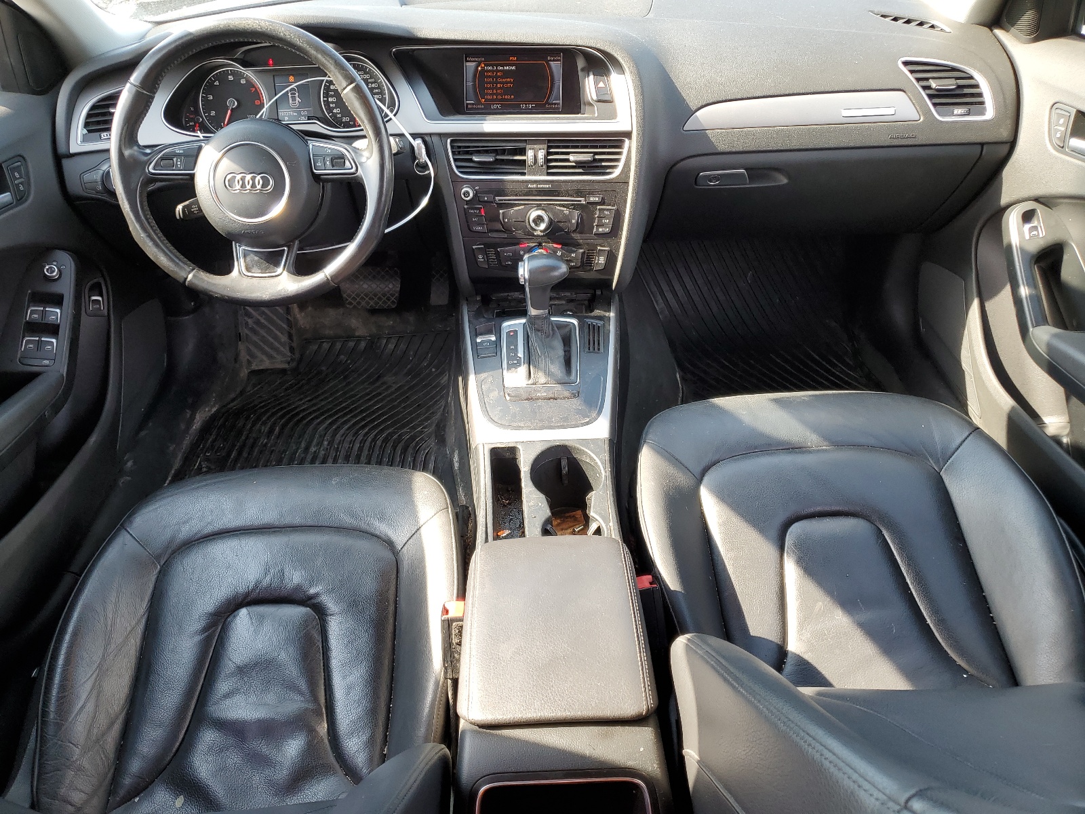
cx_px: 542
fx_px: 815
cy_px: 407
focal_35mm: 26
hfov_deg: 67.3
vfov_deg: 53.1
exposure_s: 1/128
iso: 50
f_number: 1.5
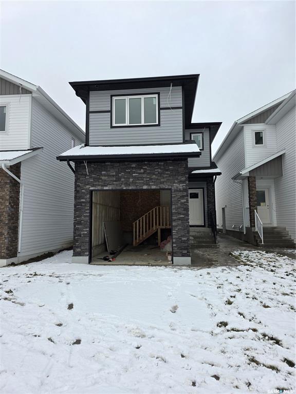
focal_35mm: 23
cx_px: 148
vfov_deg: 73.9
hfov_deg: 58.9
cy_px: 197
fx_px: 262
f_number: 1.7
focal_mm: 6.3
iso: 80
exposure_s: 1/1222
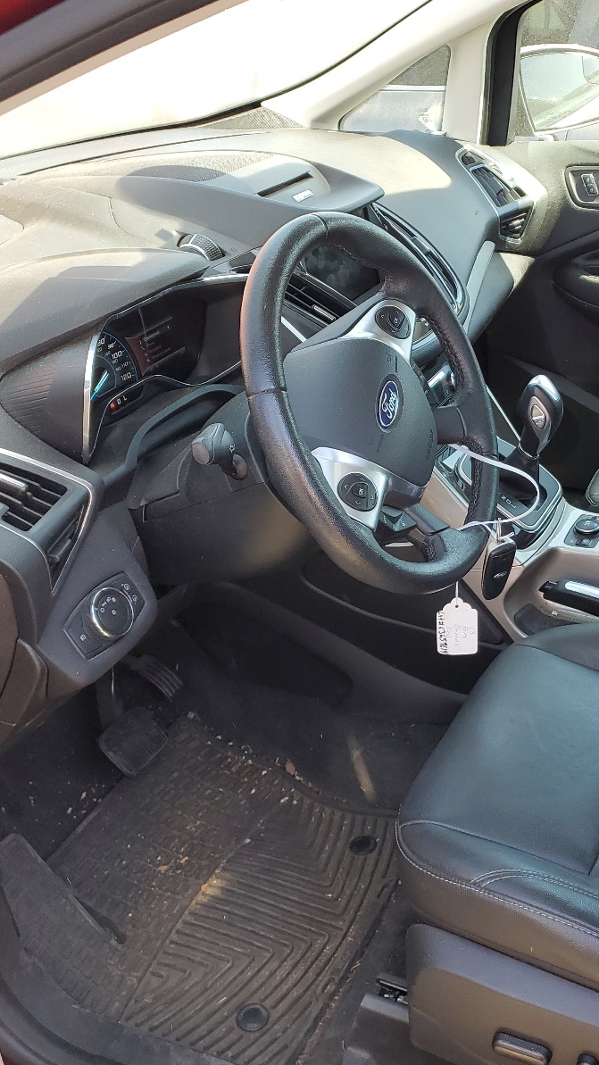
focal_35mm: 38
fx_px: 1073
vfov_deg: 52.8
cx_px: 479
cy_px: 531
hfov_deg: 30.4
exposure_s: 1/196
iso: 50
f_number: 1.5
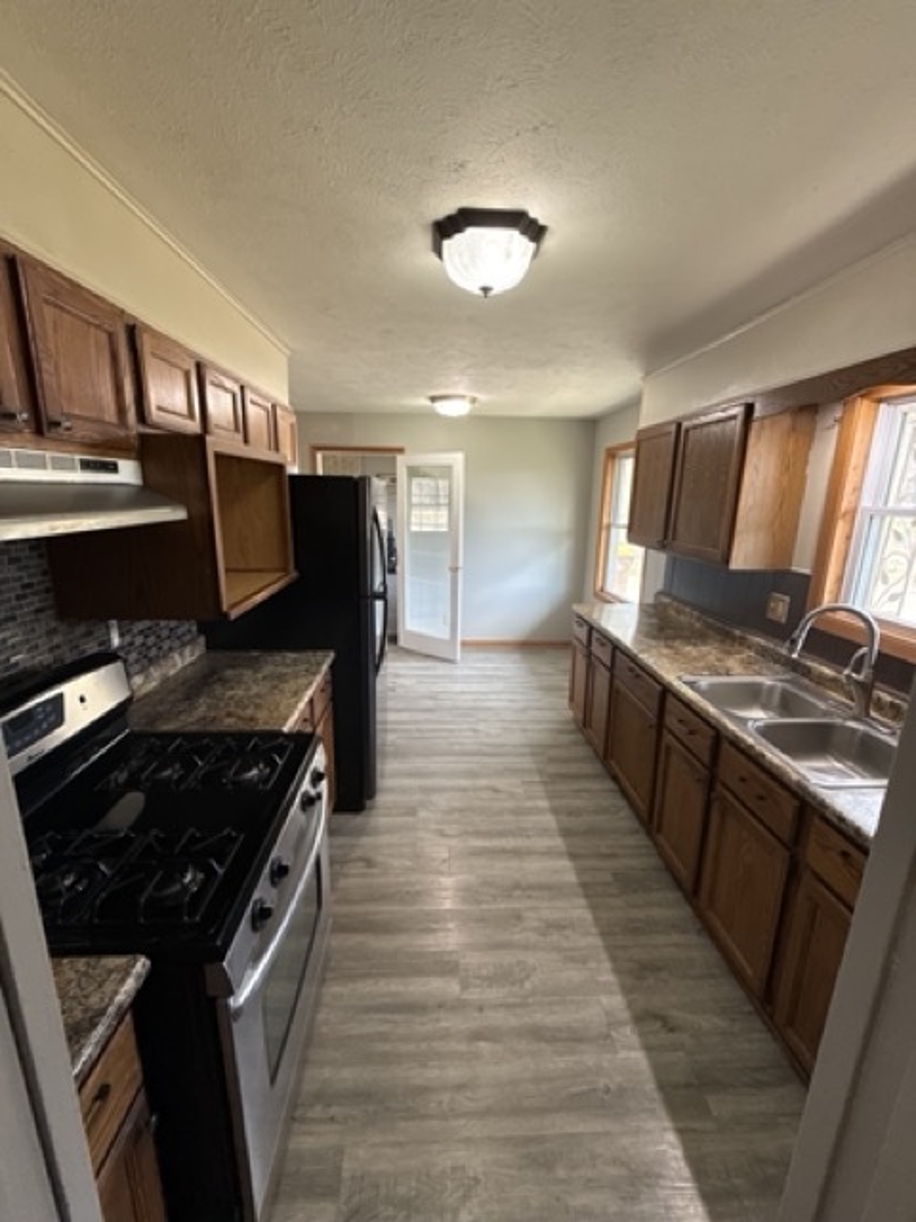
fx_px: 494
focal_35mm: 14
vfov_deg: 102.1
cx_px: 458
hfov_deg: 85.7
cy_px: 611
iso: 320
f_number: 2.2
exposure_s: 1/120
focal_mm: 2.22
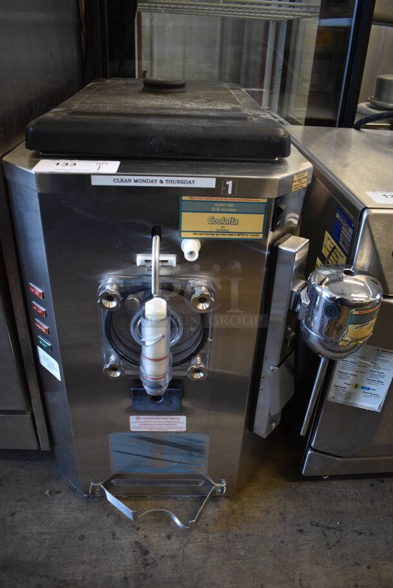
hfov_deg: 48.0
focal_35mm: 27
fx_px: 441
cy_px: 294
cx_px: 196
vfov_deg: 67.3
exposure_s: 1/125
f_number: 3.5
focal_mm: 18
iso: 1100
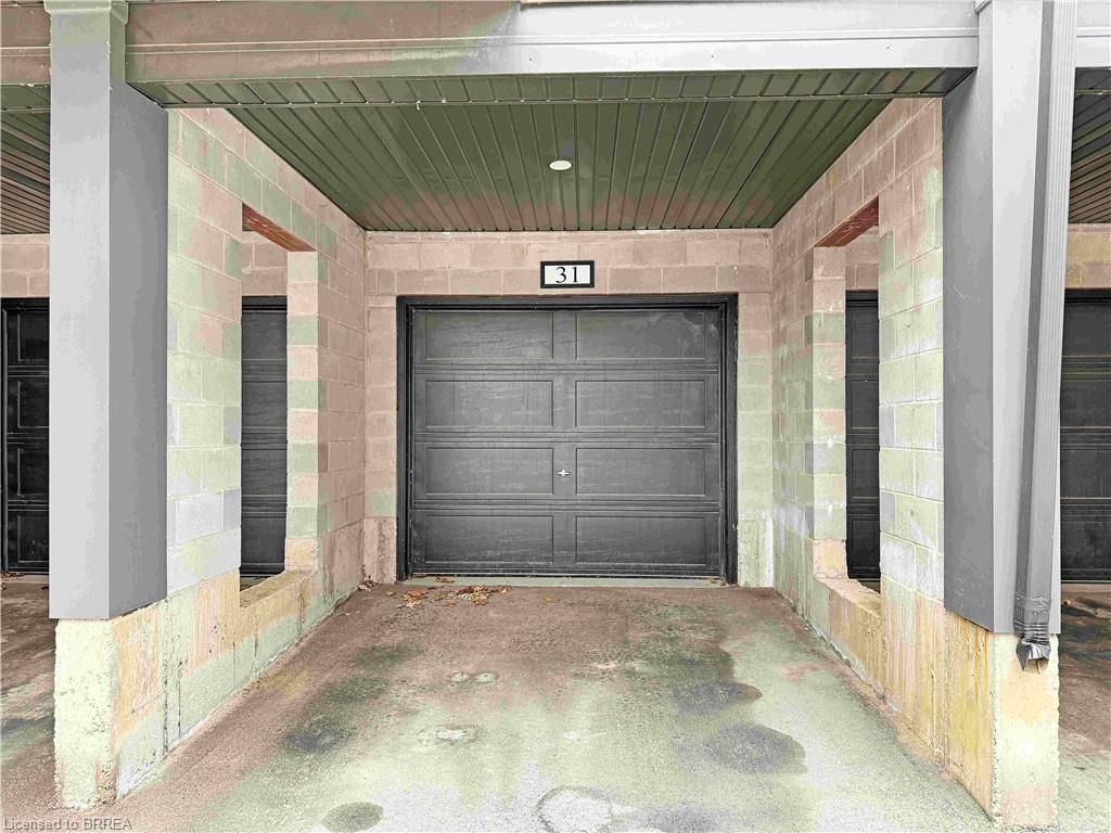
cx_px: 556
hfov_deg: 71.6
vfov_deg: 56.8
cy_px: 416
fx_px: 770
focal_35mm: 24
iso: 200
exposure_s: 1/65
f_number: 1.78
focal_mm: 6.76
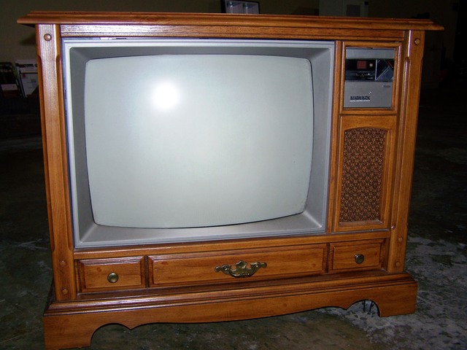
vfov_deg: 37.7
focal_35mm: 38
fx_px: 513
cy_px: 175
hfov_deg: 49.0
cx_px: 234
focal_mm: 6.3
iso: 80
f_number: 2.8
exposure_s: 1/60
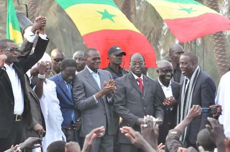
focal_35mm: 265
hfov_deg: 7.8
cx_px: 110
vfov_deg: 5.2
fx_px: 1688
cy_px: 72
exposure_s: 1/125
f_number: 8
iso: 1600
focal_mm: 125
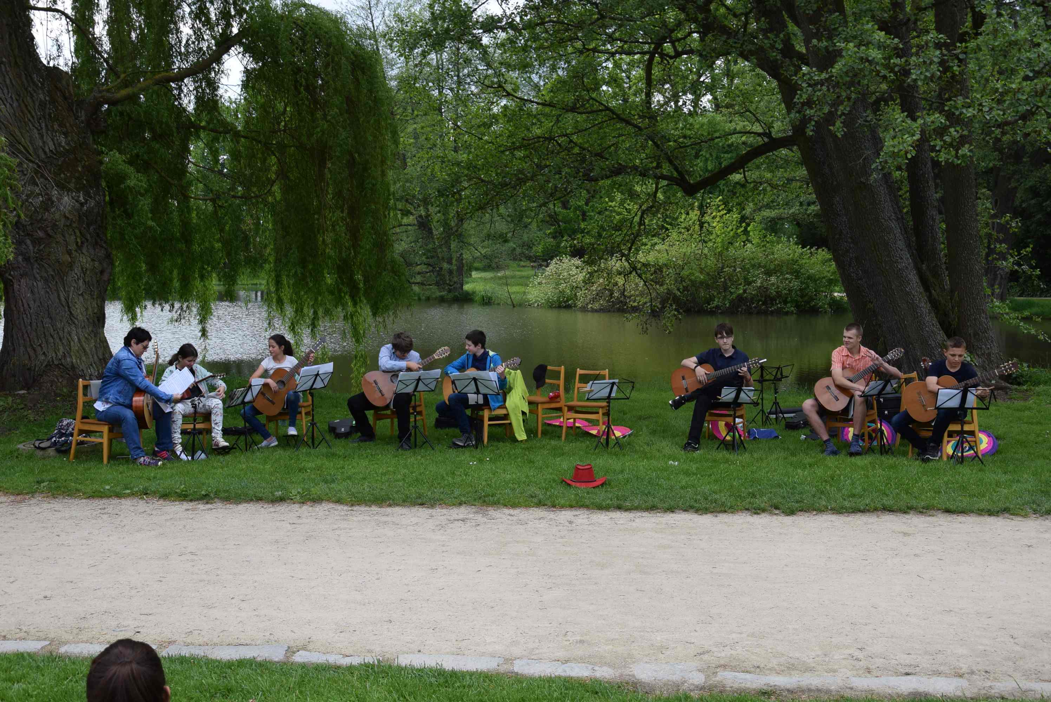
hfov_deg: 53.1
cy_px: 351
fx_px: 1052
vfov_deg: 36.9
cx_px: 526
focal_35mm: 36
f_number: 8
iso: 220
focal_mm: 24
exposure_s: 1/250
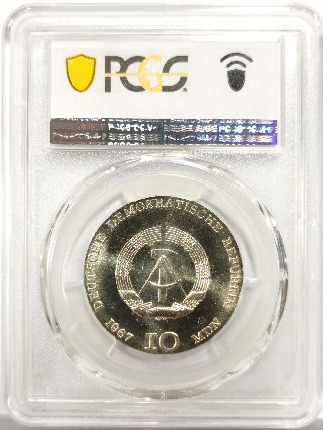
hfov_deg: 27.0
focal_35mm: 54
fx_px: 672
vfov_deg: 35.5
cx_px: 162
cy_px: 215
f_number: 16
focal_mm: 5.56
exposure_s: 1/100
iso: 160
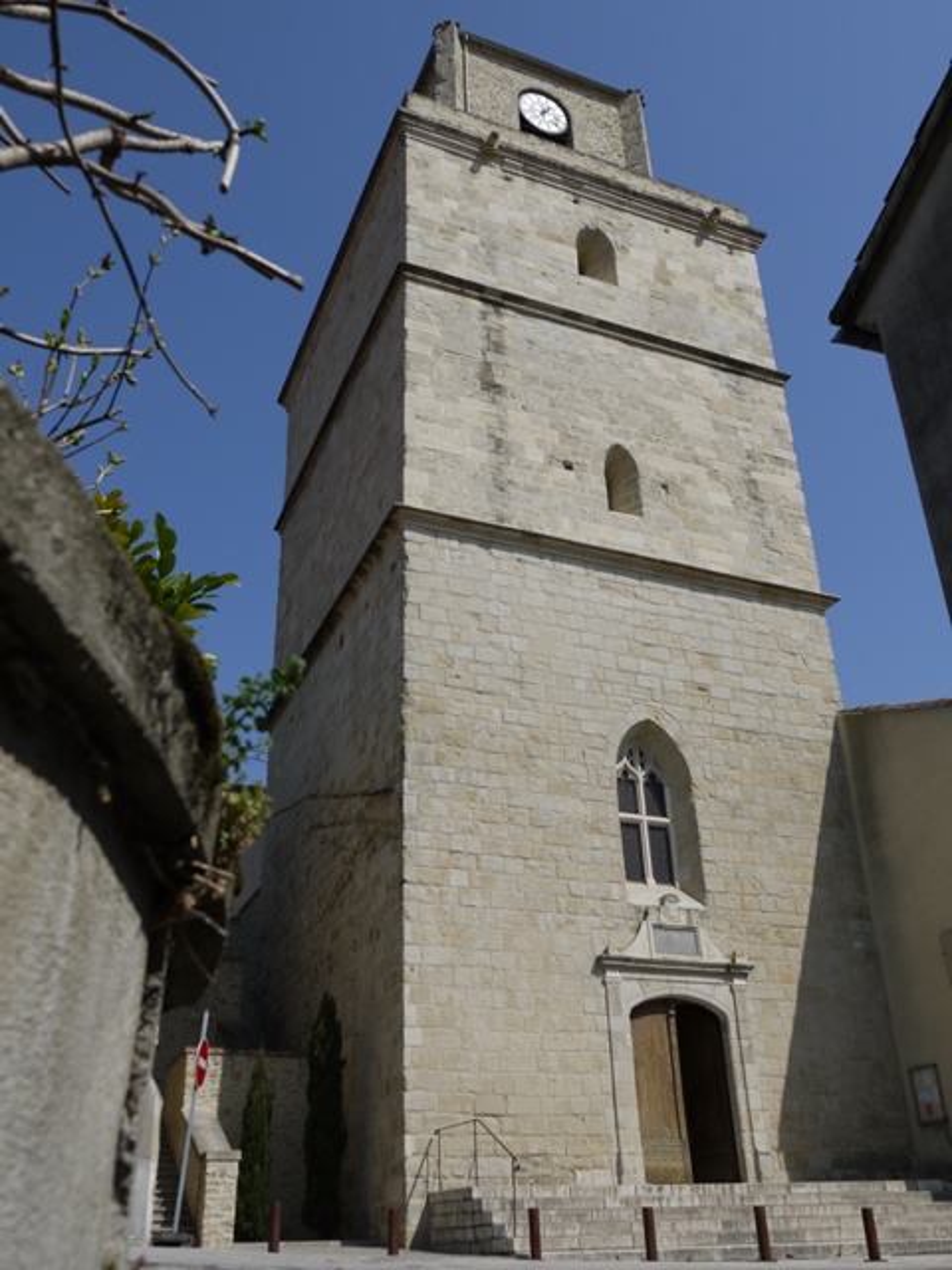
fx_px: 1173
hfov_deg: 44.2
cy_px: 635
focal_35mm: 32
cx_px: 476
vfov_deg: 56.8
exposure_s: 1/500
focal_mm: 16
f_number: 9
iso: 100
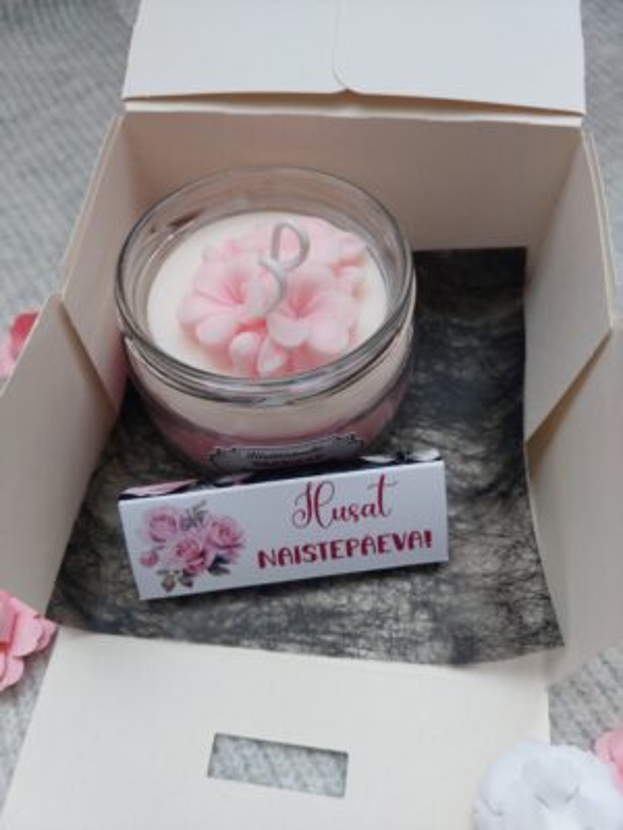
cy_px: 415
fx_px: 576
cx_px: 312
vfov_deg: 71.6
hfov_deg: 56.8
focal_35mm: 24
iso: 250
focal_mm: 5.23
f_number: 1.8
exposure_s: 1/60
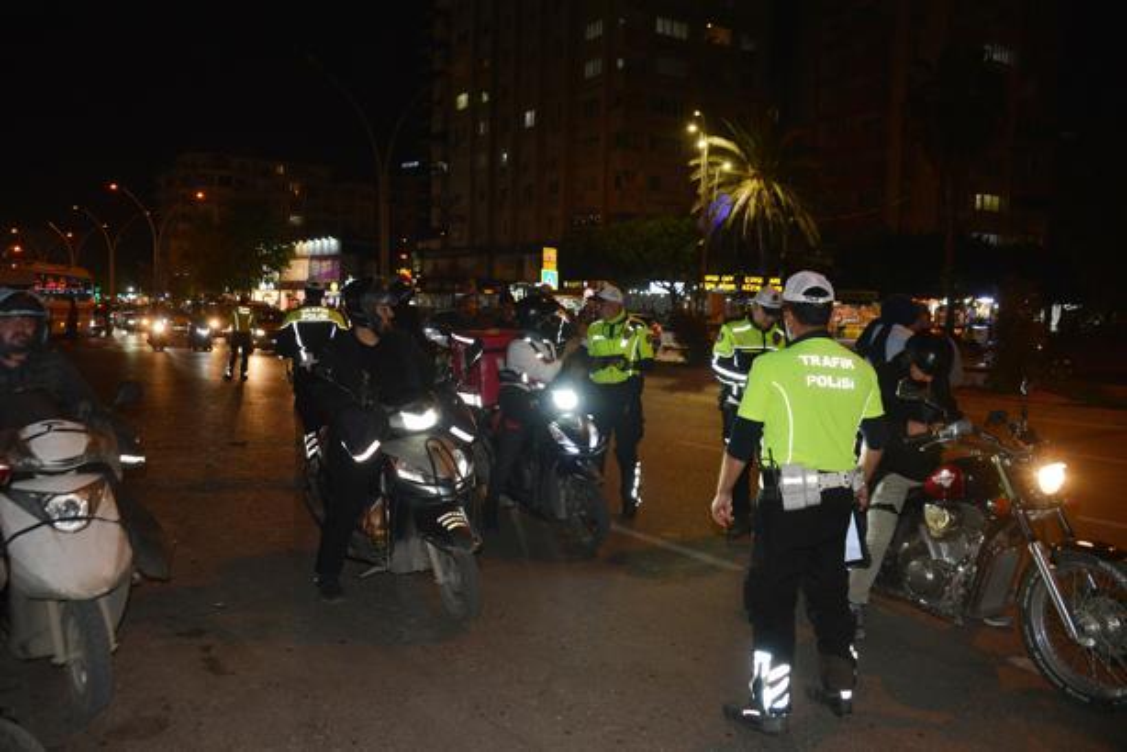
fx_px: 877
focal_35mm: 28
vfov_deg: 46.4
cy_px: 376
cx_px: 564
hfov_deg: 65.4
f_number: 5.6
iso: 1600
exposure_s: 1/125
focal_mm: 28
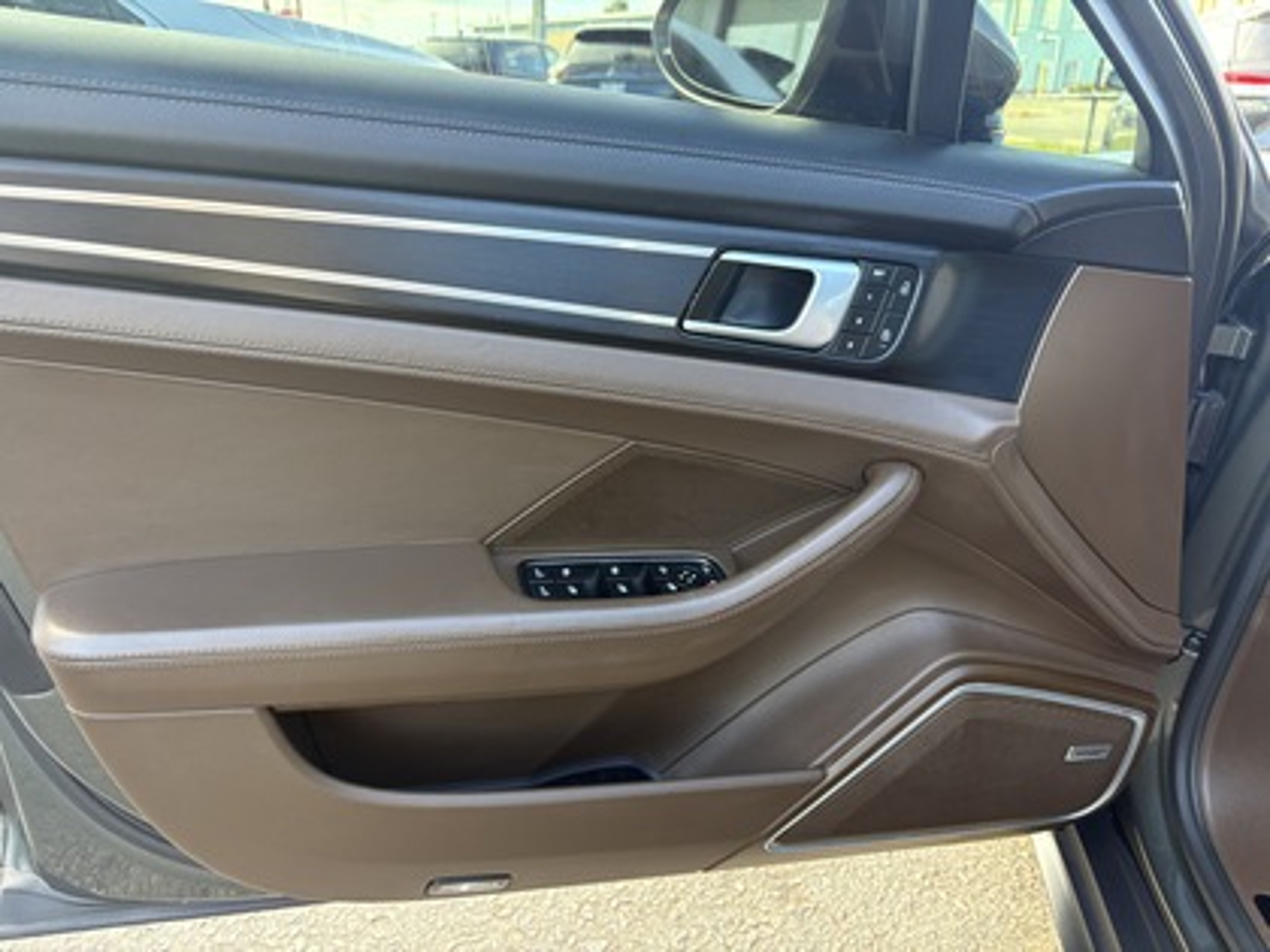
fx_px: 954
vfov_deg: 53.1
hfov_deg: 67.3
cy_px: 476
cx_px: 635
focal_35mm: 26
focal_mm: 5.96
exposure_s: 1/121
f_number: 1.6
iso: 125
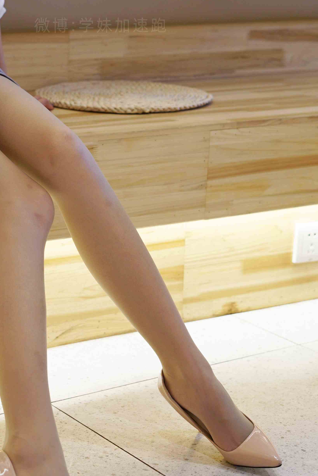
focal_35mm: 87
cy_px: 190
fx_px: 1151
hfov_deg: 15.6
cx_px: 45
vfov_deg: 23.3
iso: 200
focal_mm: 50
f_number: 3.2
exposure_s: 1/40
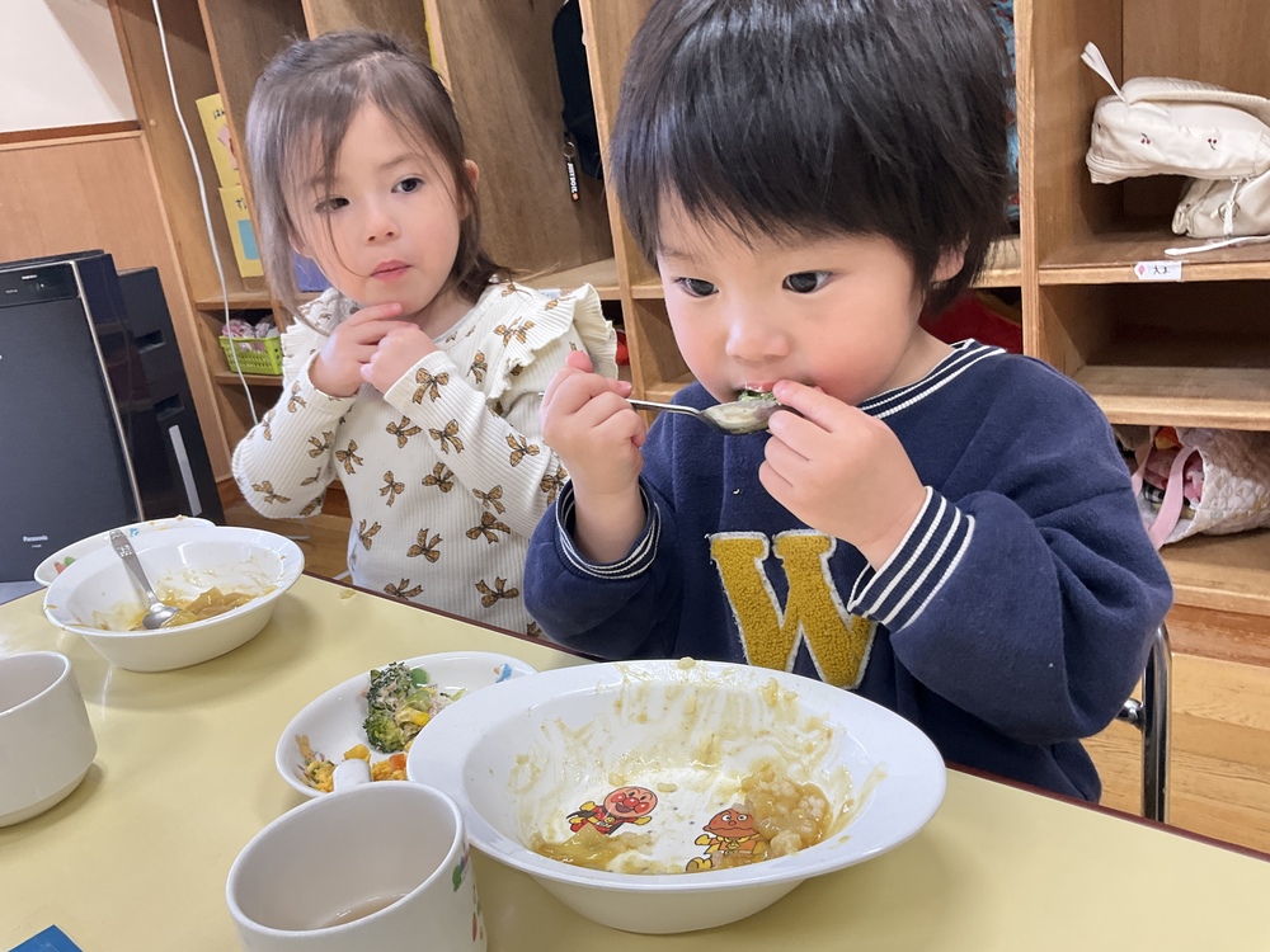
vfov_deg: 48.2
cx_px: 635
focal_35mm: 29
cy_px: 476
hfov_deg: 61.7
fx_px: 1064
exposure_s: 1/60
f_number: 1.8
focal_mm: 3
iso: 50
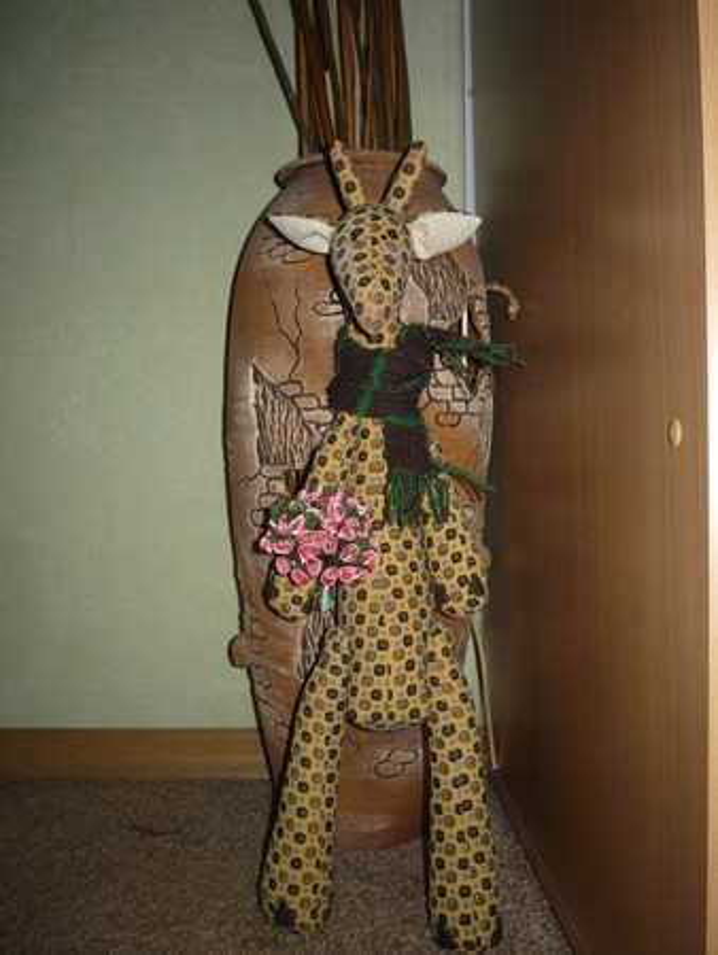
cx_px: 359
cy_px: 478
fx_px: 884
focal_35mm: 32
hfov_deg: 44.2
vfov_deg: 56.8
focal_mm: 5.2
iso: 100
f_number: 3.3
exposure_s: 1/30
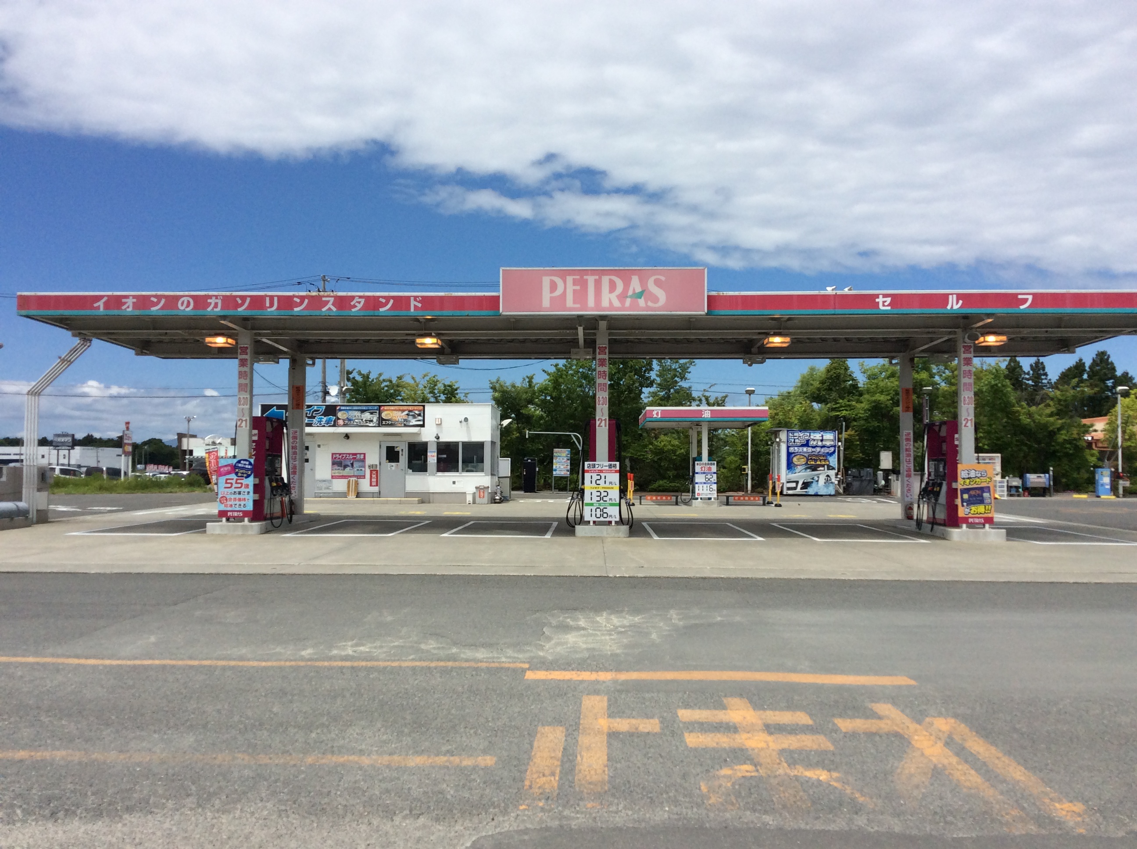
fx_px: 1050
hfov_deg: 56.9
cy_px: 424
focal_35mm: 32
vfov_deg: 44.1
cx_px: 568
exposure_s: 1/3185
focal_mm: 3.3
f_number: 2.4
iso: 32
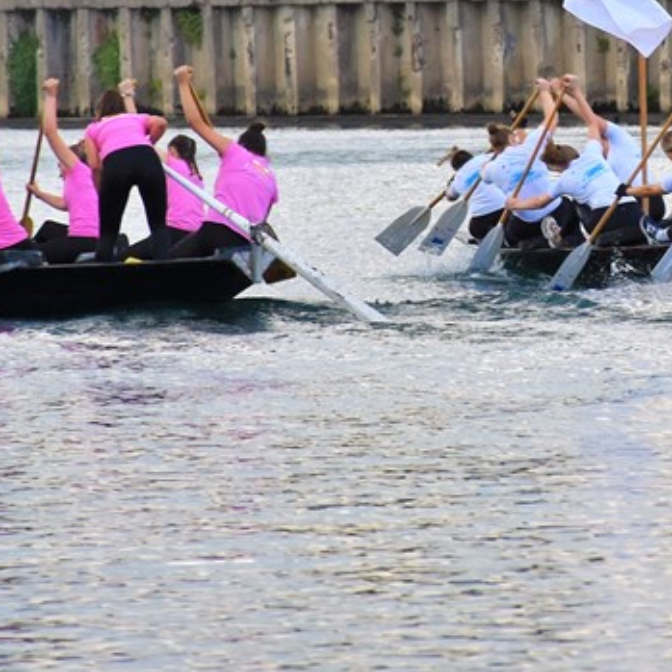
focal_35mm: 613
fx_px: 13463
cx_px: 608
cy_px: 13
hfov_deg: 2.9
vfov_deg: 2.9
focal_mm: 140
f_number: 5.6
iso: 360
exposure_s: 1/500
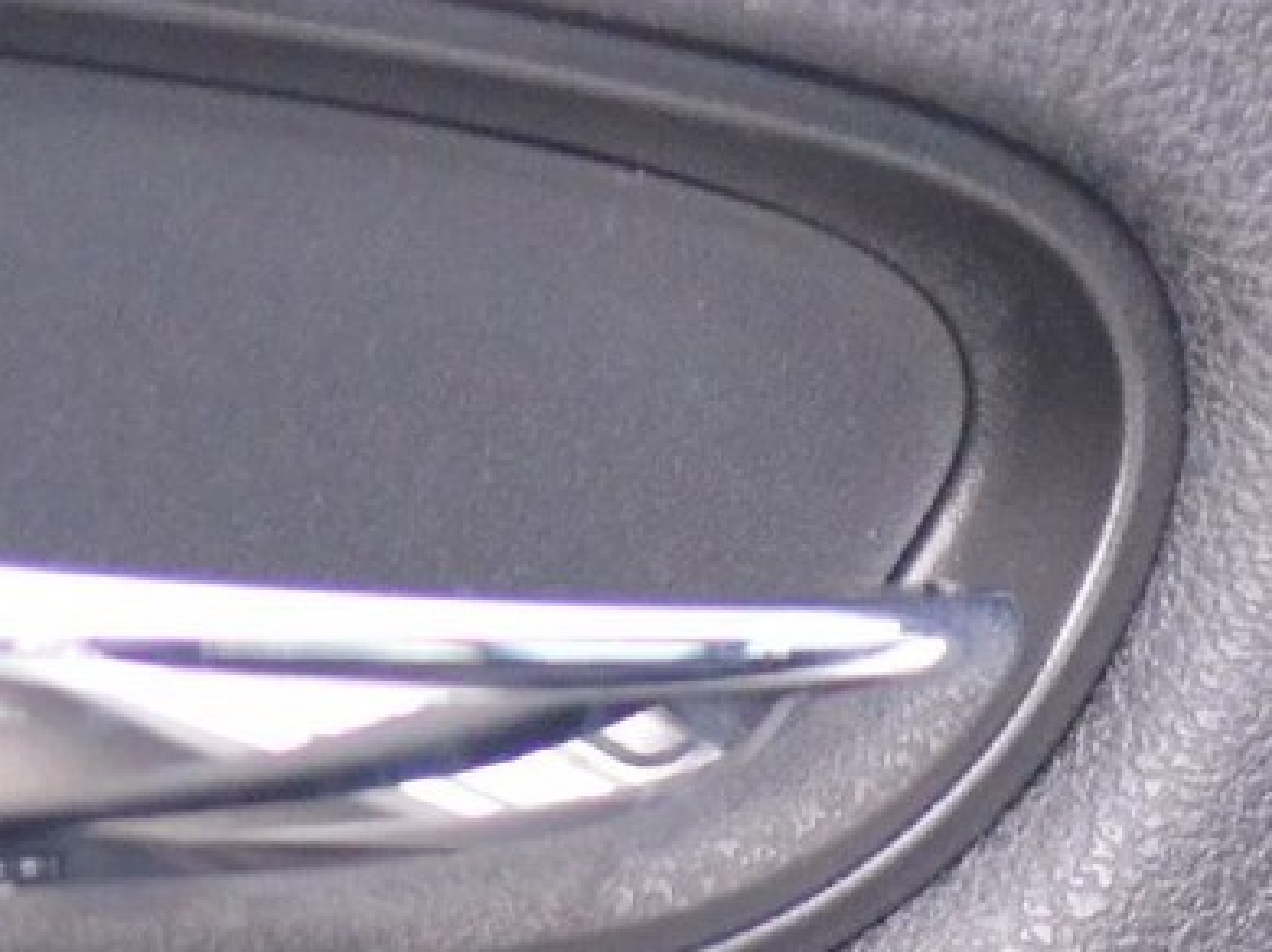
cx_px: 835
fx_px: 11864
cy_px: 2321
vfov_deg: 4.5
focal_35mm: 323
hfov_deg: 6.1
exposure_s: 1/200
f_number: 2.8
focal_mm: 35
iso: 1600
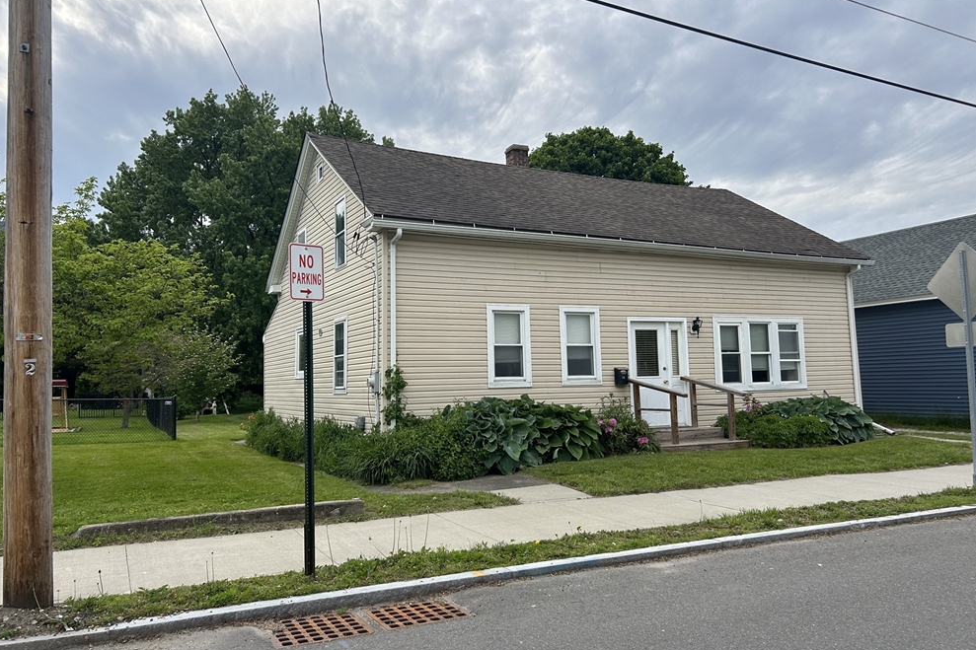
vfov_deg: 46.4
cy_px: 325
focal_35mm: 28
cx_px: 478
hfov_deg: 65.5
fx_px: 759
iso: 50
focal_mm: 5.7
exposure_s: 1/1266
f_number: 1.5
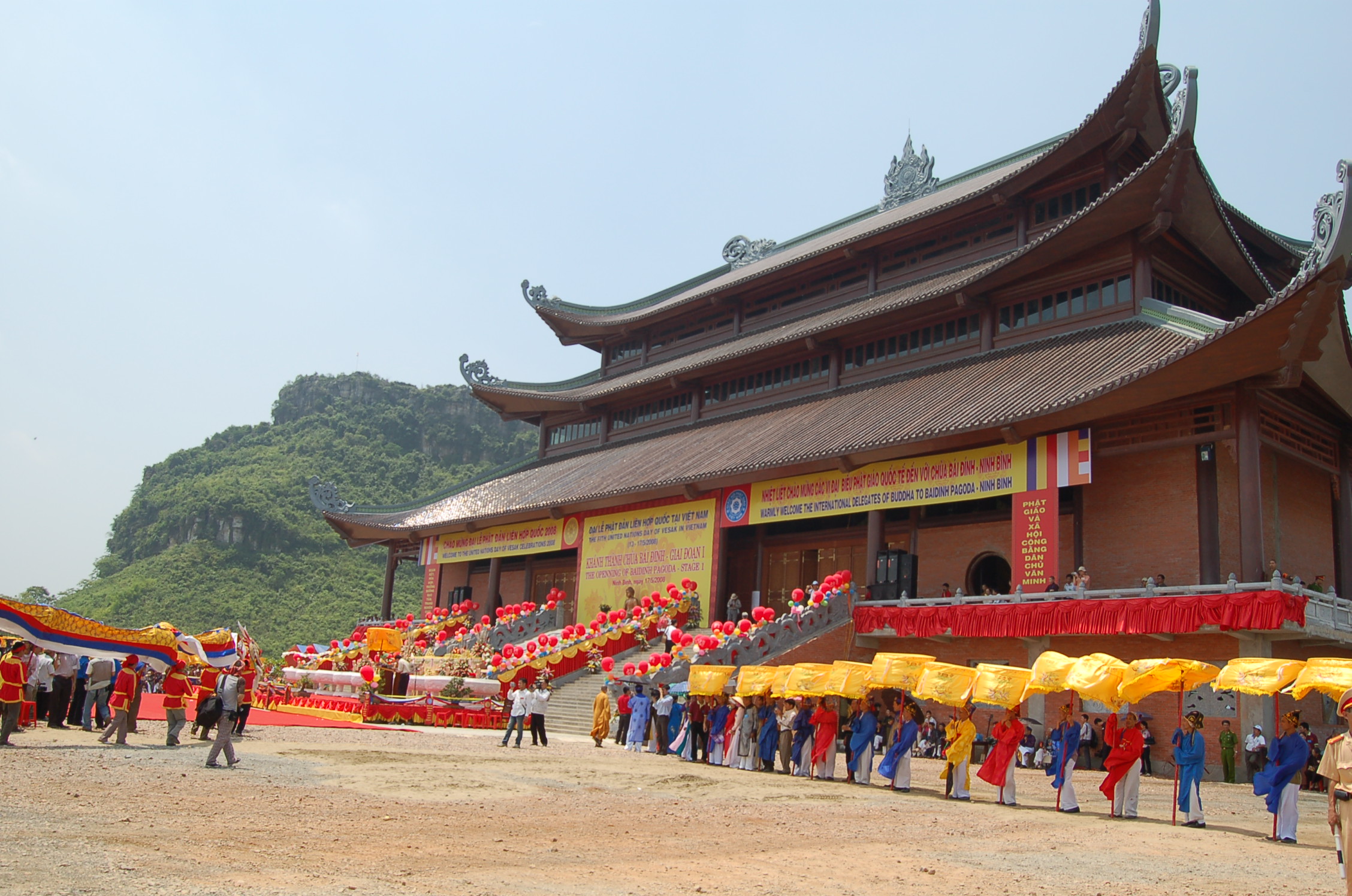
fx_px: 1069
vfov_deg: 45.5
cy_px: 448
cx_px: 676
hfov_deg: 64.6
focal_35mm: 28
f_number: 10
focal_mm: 19
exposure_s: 1/250
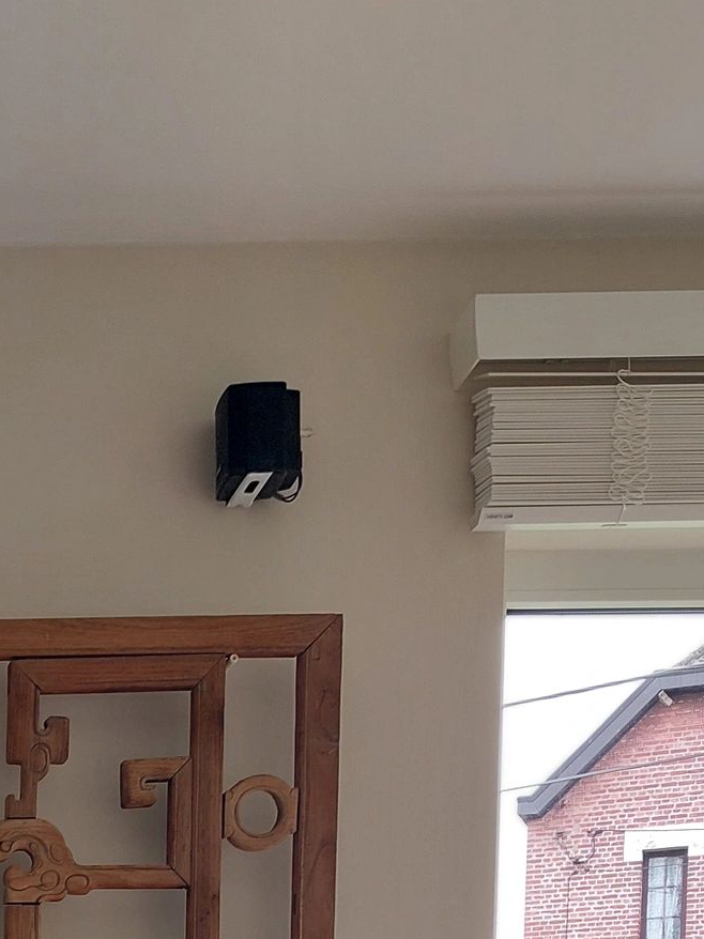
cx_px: -244
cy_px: 1337
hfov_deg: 19.2
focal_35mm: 70
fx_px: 1899
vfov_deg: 23.3
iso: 40
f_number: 1.8
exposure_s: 1/50
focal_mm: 5.23
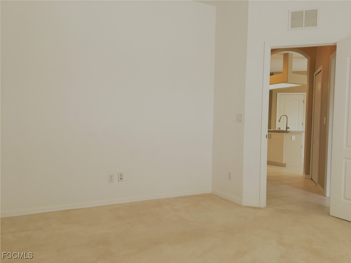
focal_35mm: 29
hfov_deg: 61.7
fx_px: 294
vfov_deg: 48.2
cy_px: 132
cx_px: 176
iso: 40
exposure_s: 1/30
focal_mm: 4.15
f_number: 2.2
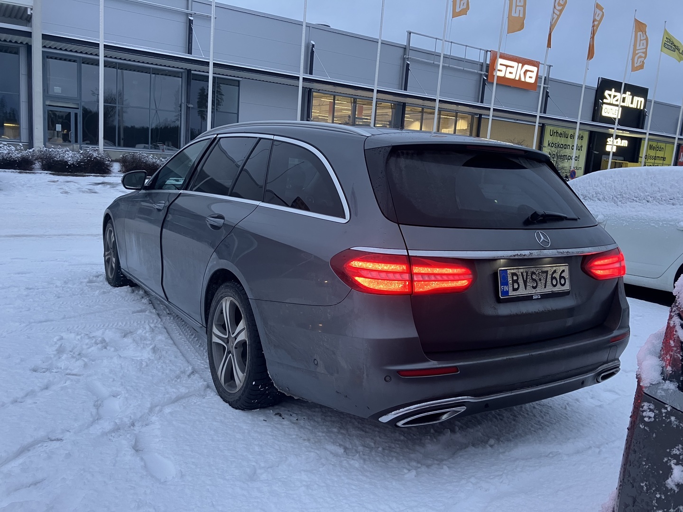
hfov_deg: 63.4
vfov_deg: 49.7
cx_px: 342
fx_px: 552
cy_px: 256
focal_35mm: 28
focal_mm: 3.99
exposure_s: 1/60
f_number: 1.8
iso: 100
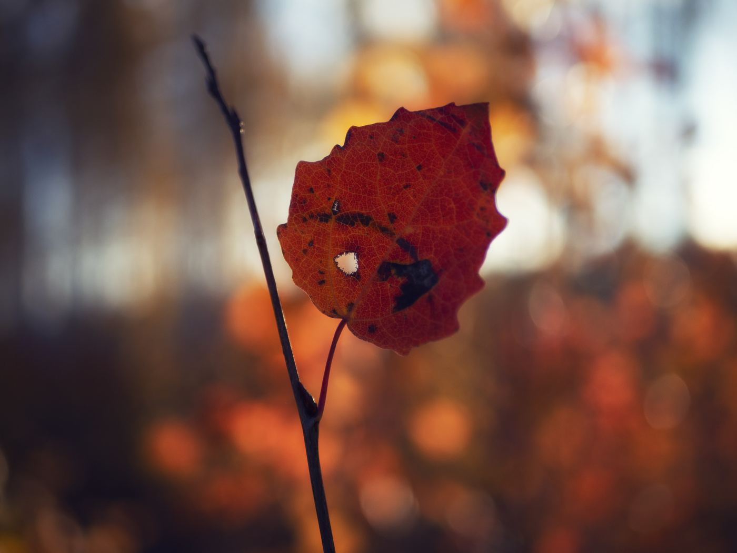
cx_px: 368
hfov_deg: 38.2
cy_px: 276
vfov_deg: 29.1
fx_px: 1065
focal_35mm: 50
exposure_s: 1/4000
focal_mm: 25
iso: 200
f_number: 1.8
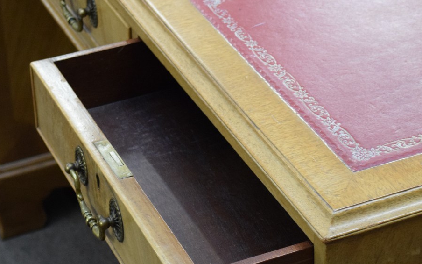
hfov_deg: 18.1
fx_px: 1323
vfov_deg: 11.4
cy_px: 156
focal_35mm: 115
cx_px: 178
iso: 2200
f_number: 5.3
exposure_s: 1/60
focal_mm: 42
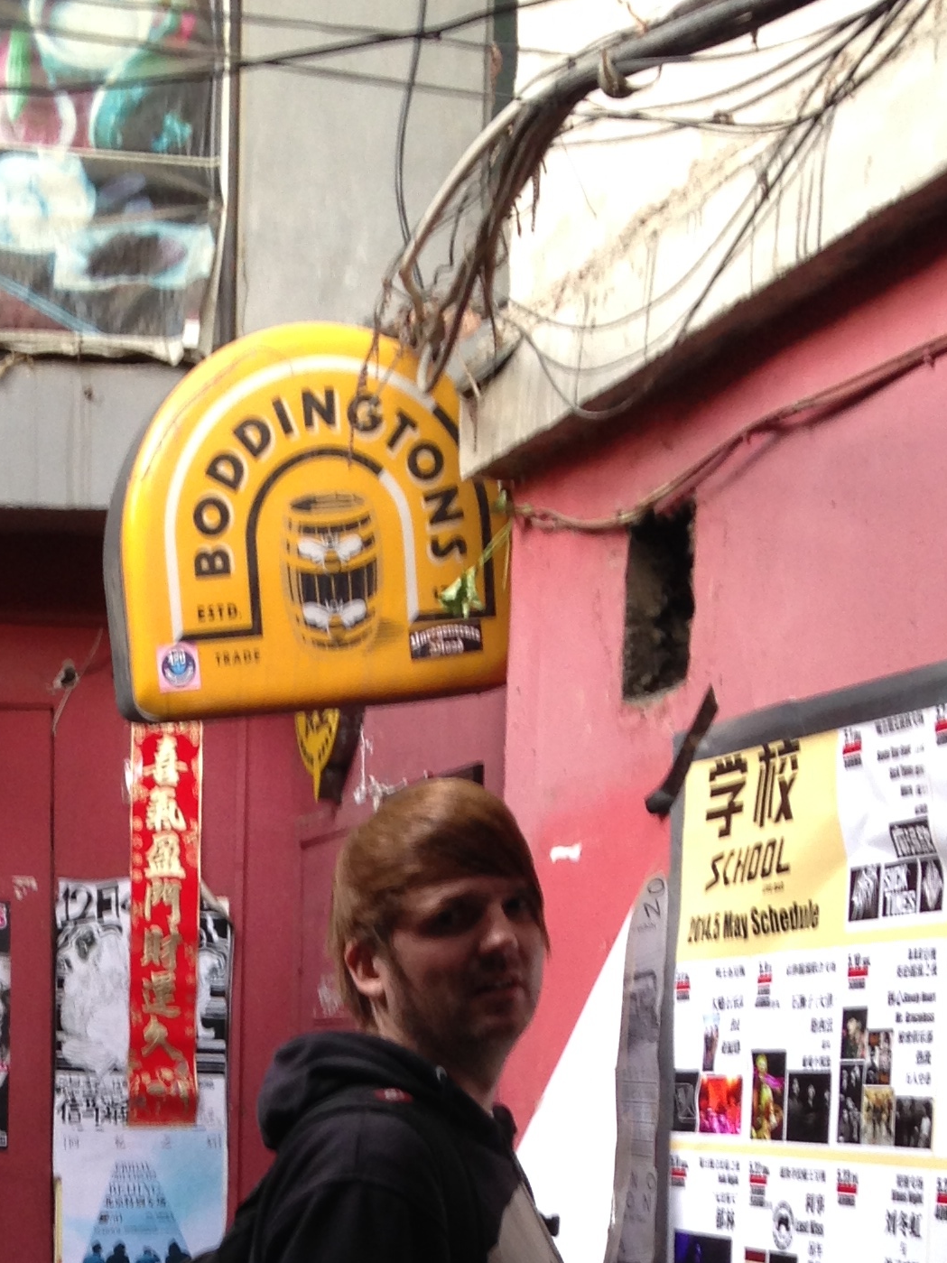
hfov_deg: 18.8
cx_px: 70
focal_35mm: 77
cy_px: 1343
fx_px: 2809
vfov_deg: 23.9
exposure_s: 1/20
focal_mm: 4.12
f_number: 2.4
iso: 80
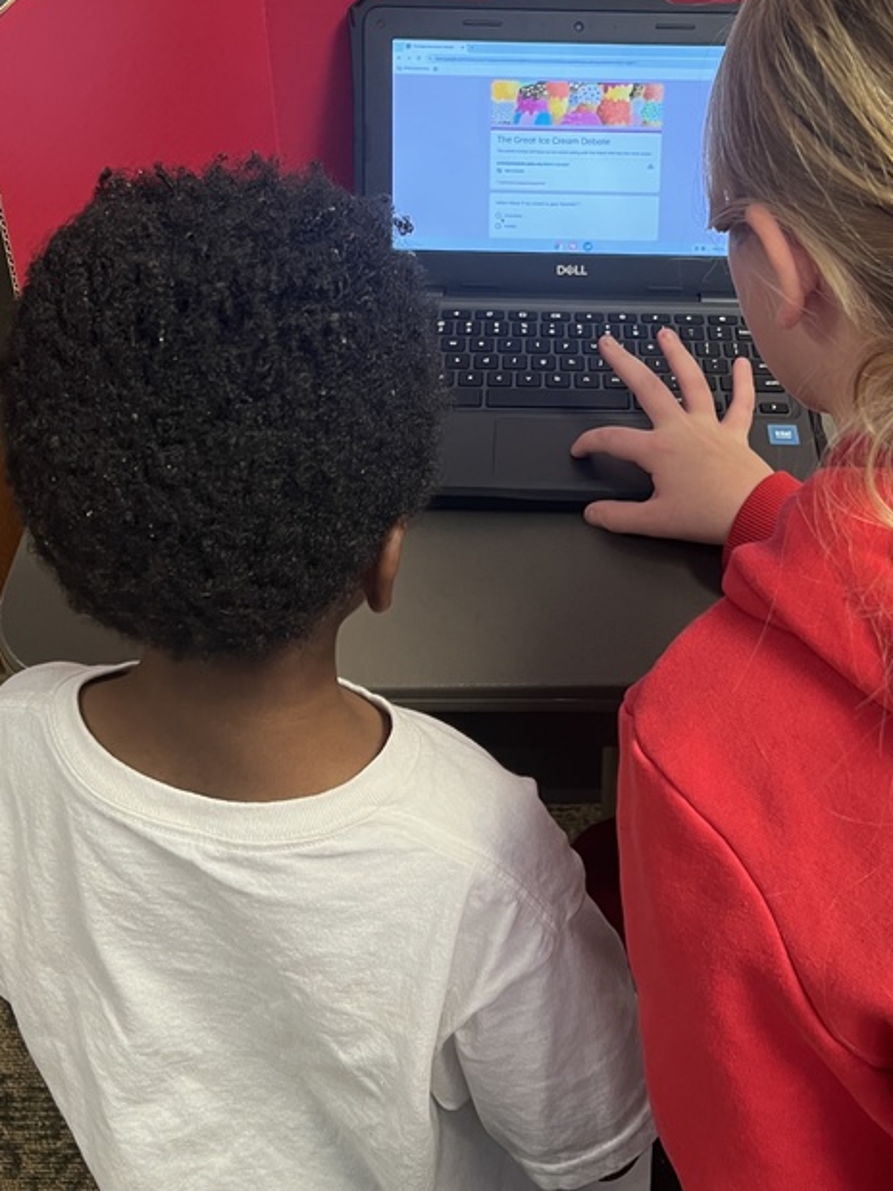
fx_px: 1480
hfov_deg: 33.5
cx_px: 522
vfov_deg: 42.7
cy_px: 321
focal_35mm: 43
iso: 125
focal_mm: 5.7
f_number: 1.5
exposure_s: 1/60
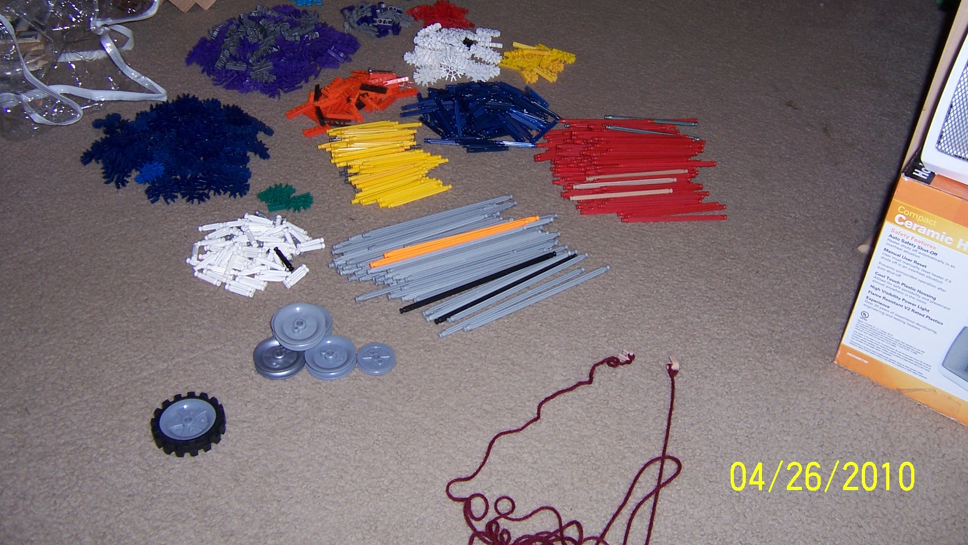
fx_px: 924
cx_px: 484
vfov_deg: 32.7
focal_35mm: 36
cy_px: 214
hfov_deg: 55.3
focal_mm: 5.5
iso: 80
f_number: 2.8
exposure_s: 1/60
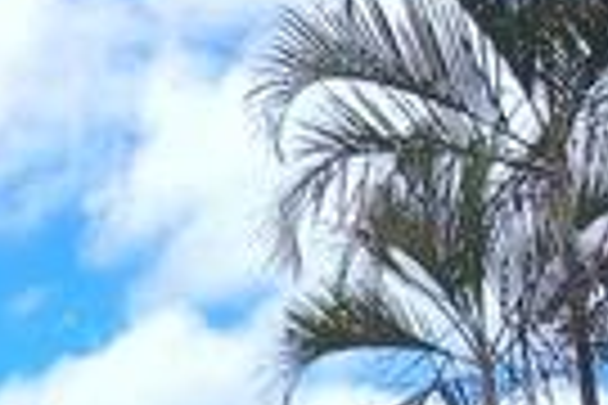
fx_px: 2499
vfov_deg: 8.4
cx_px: -81
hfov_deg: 13.6
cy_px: 994
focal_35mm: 148
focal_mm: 5.25
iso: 100
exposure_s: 1/1463
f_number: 1.75
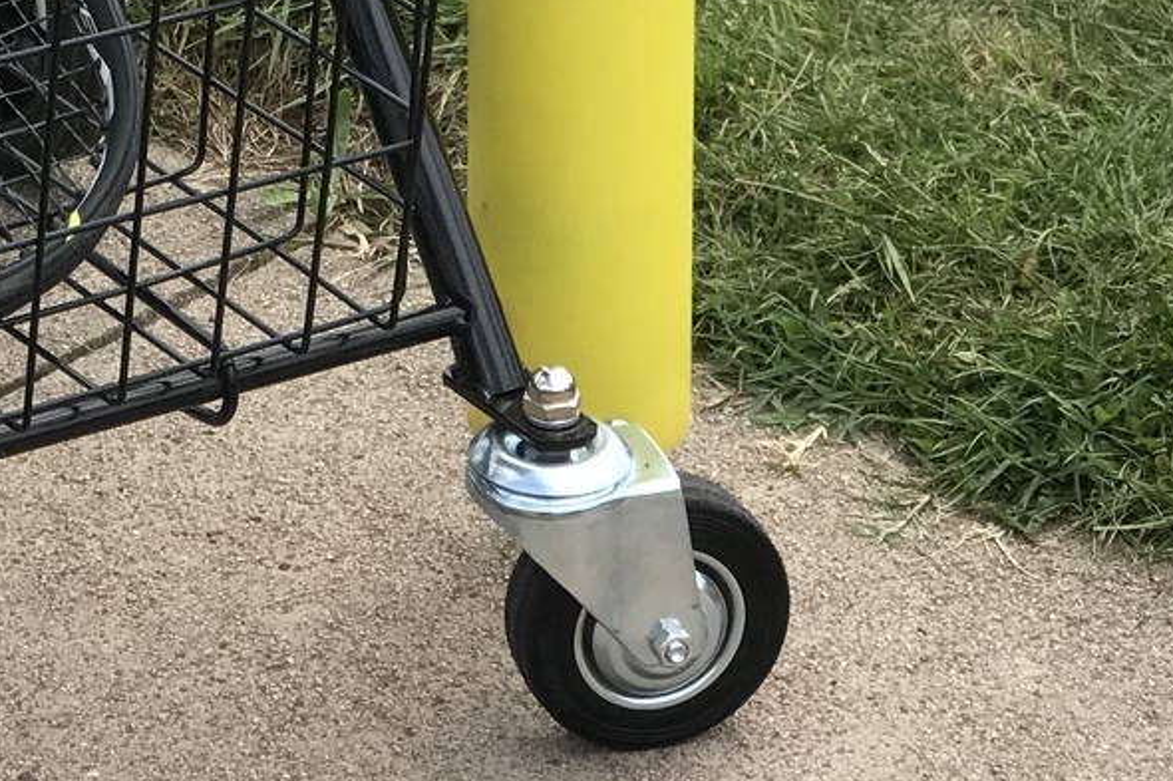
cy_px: -604
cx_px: -97
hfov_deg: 11.2
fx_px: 5896
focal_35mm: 181
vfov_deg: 7.4
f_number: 2.8
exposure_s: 1/458
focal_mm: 6.6
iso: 20
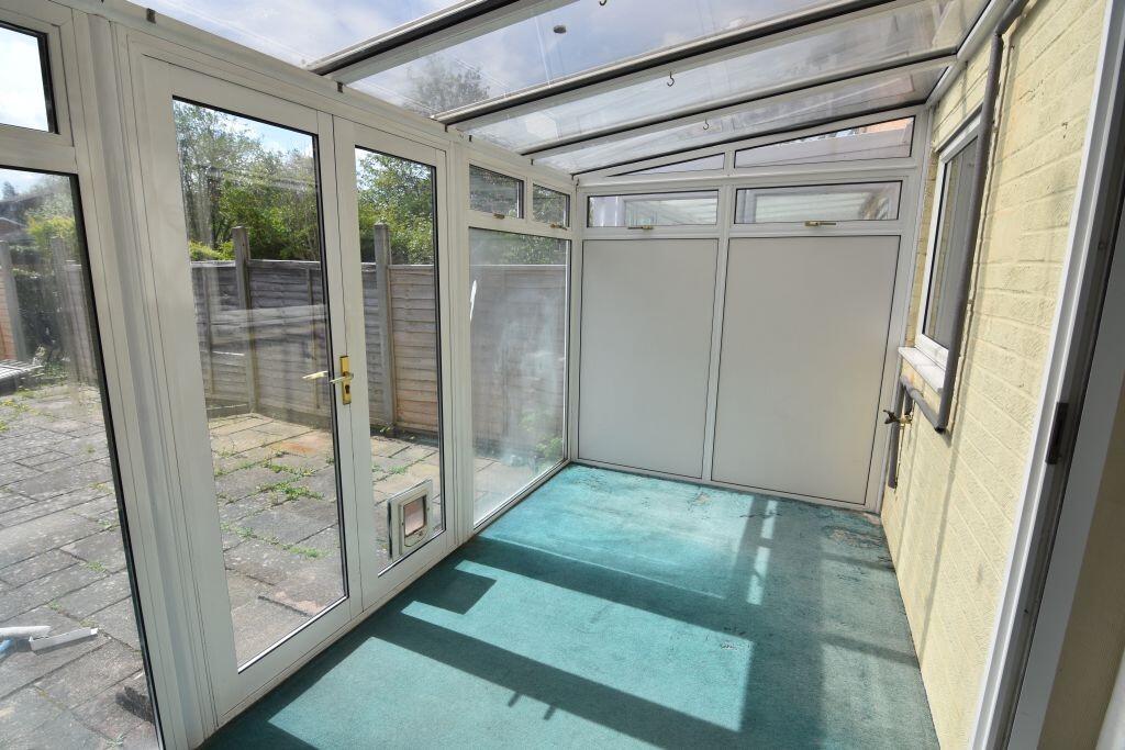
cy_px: 375
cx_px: 562
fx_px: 516
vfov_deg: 72.1
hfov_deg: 95.0
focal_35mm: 16
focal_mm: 11
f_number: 8
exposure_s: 1/500
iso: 250
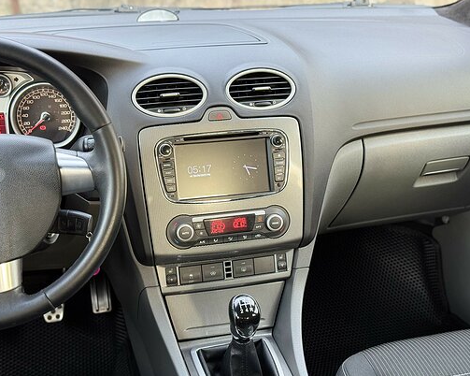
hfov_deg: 36.7
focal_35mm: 51
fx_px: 709
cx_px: 227
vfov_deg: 29.7
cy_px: 189
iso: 160
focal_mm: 6.76
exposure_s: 1/60
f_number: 1.78
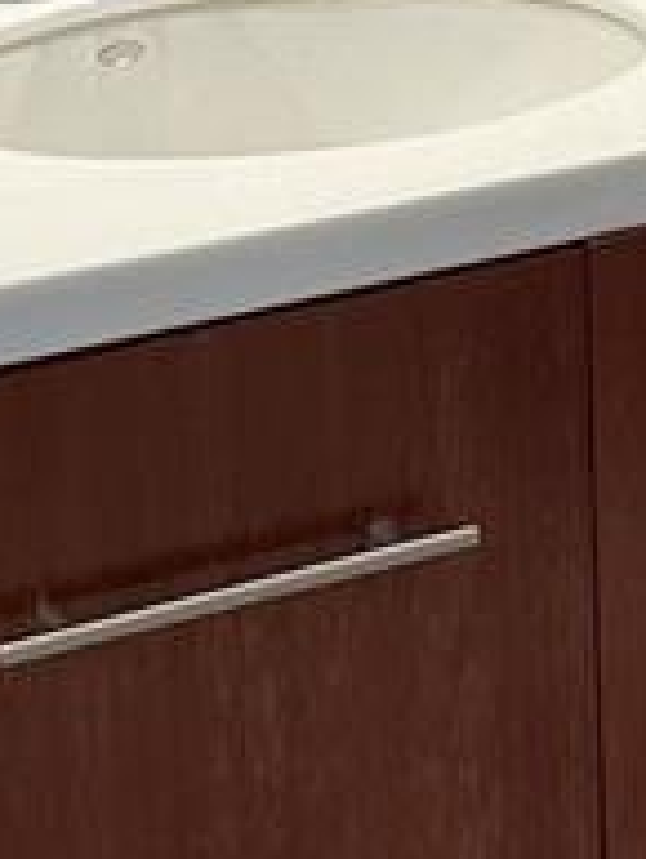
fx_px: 3703
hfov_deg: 10.0
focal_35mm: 149
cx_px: 254
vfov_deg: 13.1
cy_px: 45
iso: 125
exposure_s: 1/120
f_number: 1.78
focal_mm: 6.86
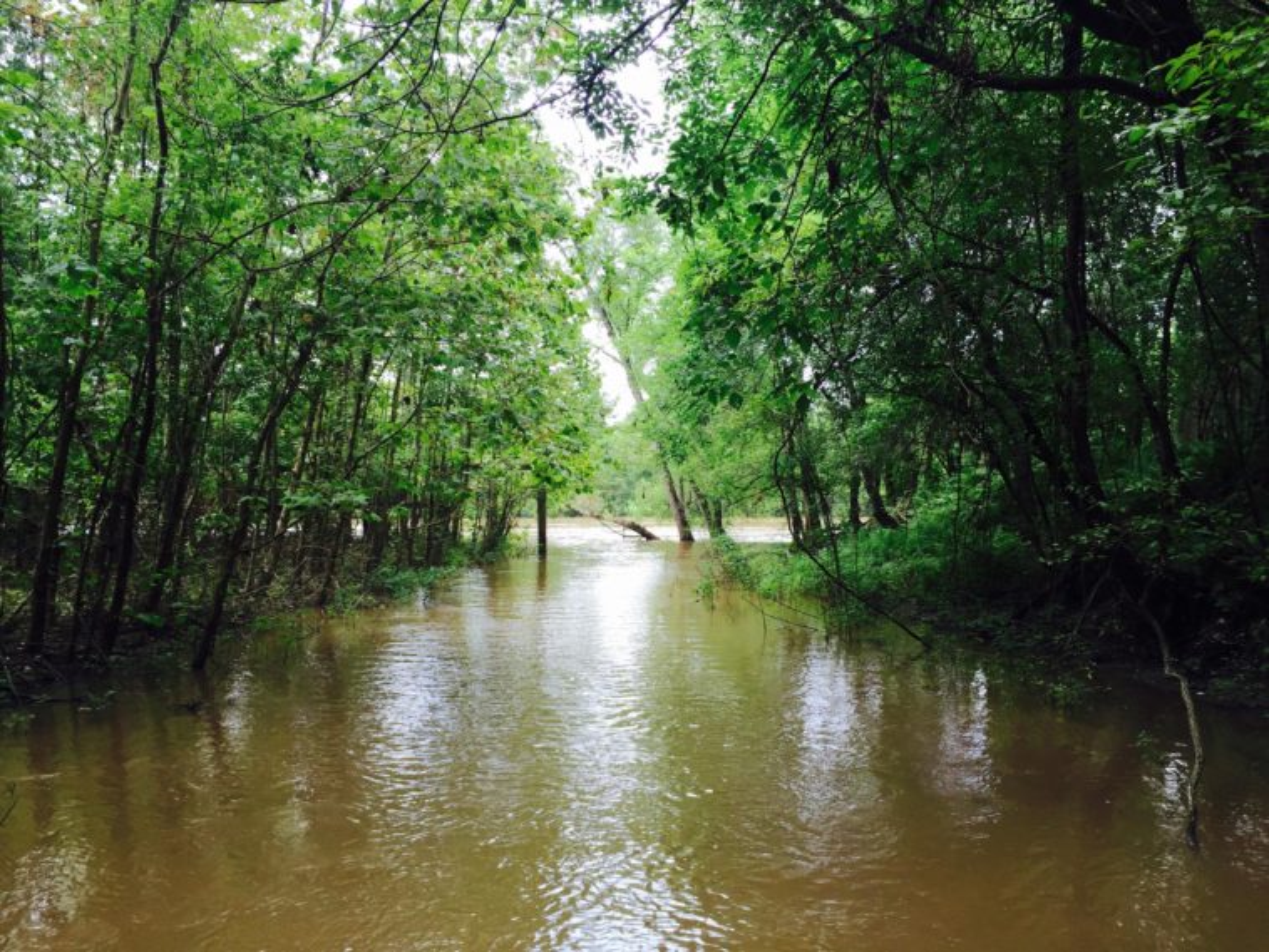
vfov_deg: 48.3
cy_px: 476
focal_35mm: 29
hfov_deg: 61.6
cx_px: 634
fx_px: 1063
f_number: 2.2
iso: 32
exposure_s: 1/154
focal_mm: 4.15
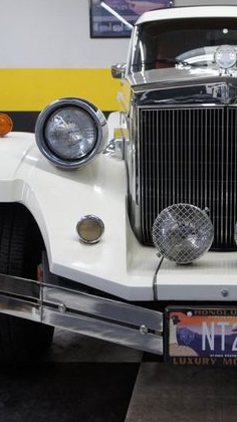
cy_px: 209
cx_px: 199
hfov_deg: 19.8
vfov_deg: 35.0
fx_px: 669
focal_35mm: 60
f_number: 4
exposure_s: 1/40
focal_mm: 25
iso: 320
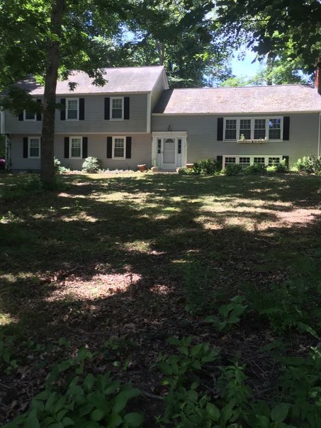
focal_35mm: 32
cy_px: 198
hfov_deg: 44.1
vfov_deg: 56.8
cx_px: 149
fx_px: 396
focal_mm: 4.15
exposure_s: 1/153
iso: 32
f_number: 2.2
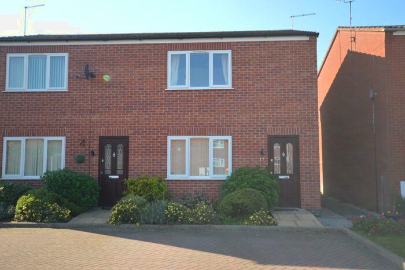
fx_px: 337
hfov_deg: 62.0
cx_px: 202
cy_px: 135
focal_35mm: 30
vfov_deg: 43.6
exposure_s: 1/125
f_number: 5.6
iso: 125
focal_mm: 20
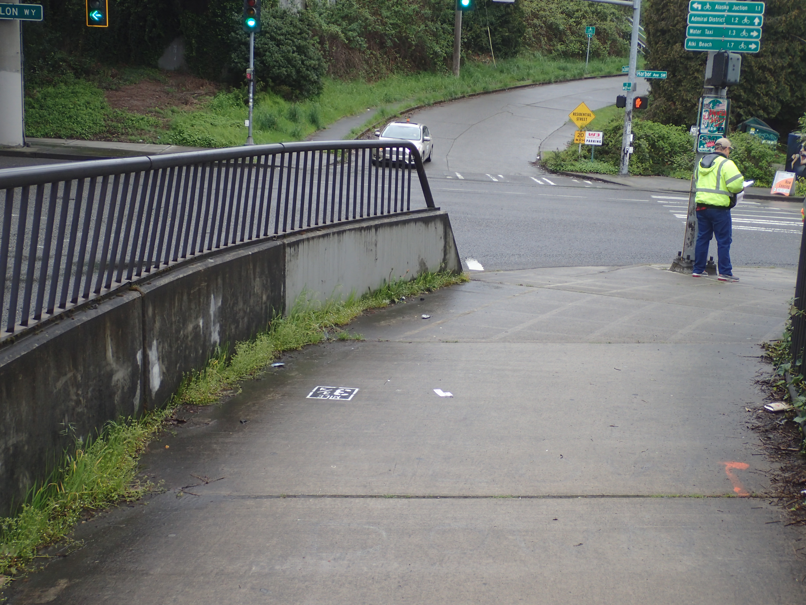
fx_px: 1001
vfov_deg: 33.6
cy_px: 302
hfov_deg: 43.9
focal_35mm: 43
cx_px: 403
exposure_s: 1/160
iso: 100
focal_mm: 7.86
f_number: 2.9
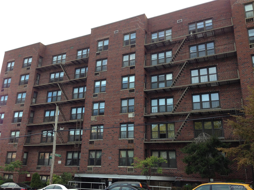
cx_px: 127
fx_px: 242
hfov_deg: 55.4
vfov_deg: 42.9
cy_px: 95
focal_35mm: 33
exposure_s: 1/165
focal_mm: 4.12
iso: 50
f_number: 2.4
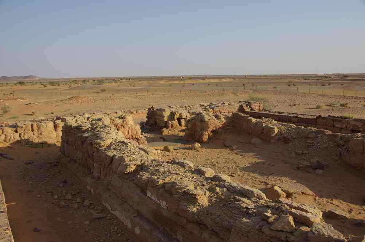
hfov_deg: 57.3
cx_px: 182
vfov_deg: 39.9
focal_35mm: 33
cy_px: 121
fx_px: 334
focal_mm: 21.9
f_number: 6.7
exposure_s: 1/180
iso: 100
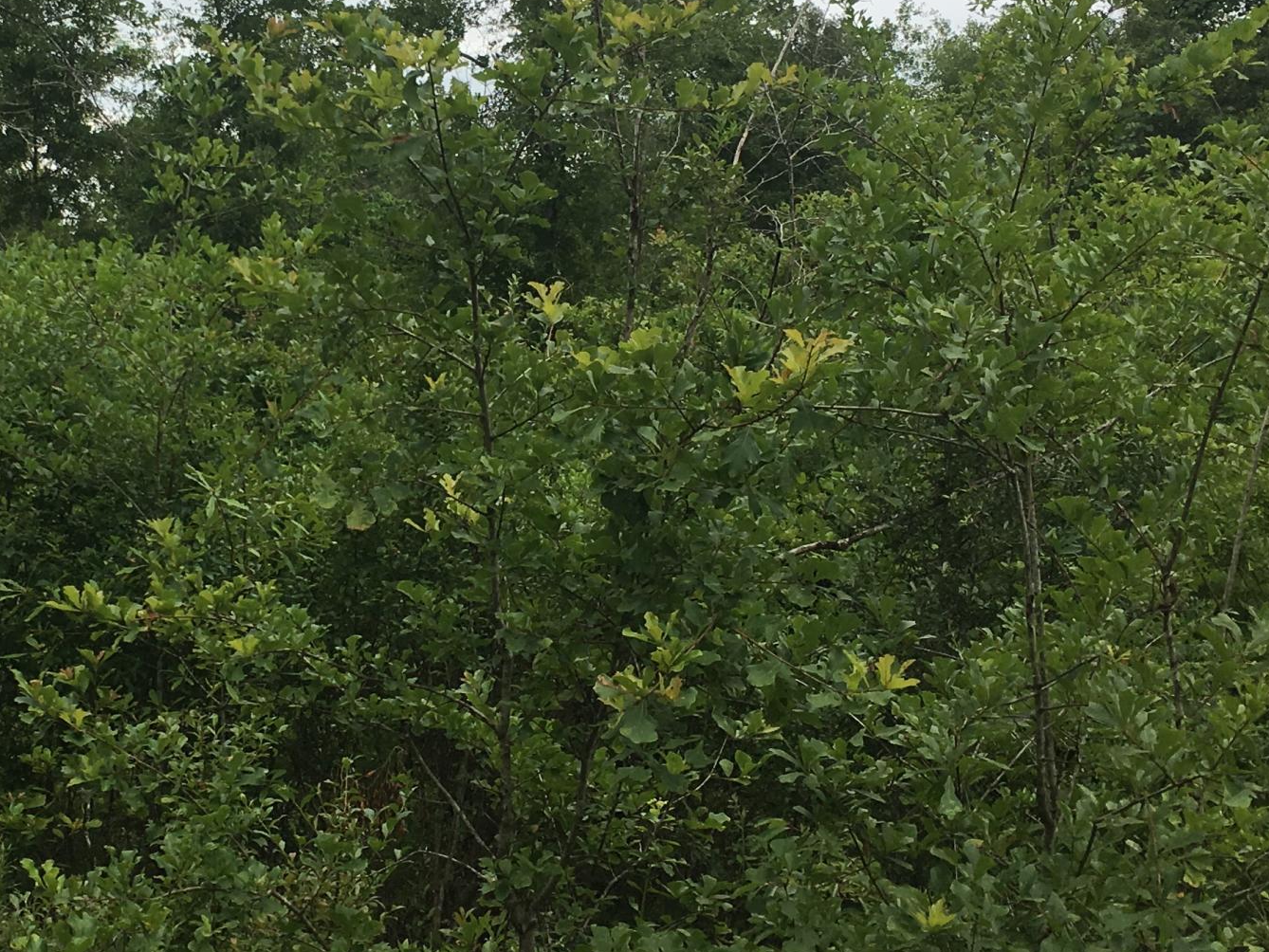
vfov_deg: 22.5
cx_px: 298
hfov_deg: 29.3
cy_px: 310
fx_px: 2383
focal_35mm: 65
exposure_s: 1/801
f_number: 2.2
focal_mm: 4.15
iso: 25
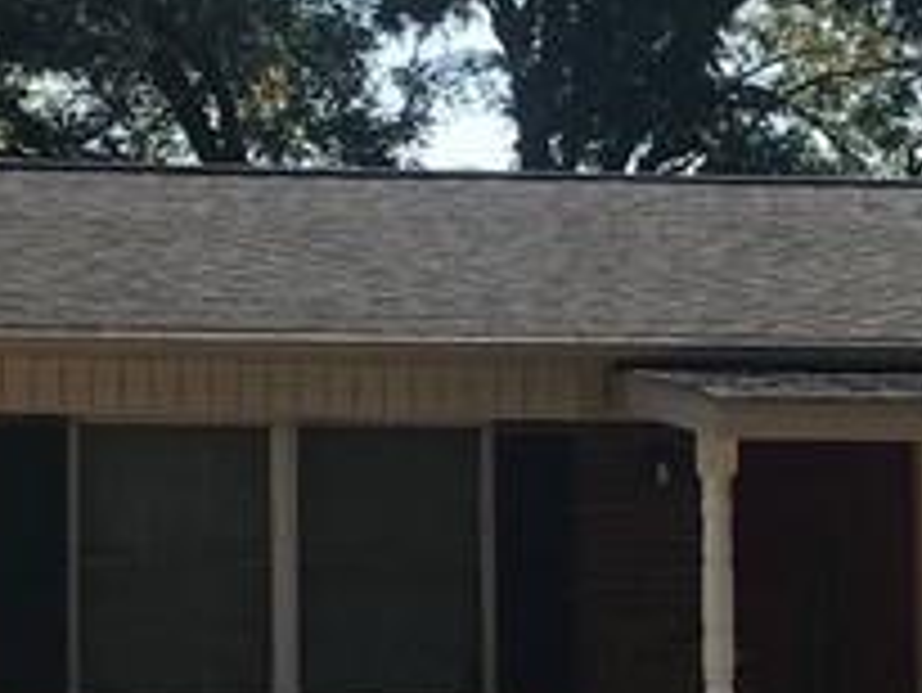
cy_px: 608
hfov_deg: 14.1
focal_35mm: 140
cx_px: 454
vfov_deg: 10.6
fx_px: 3731
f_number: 1.8
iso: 20
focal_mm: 3.99
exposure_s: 1/1389
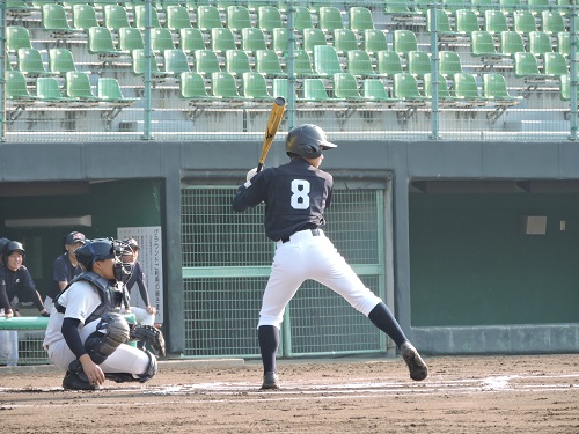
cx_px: 290
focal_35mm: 400
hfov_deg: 5.0
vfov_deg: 3.7
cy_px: 217
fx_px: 6691
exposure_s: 1/250
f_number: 4.8
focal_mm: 71.3
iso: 220
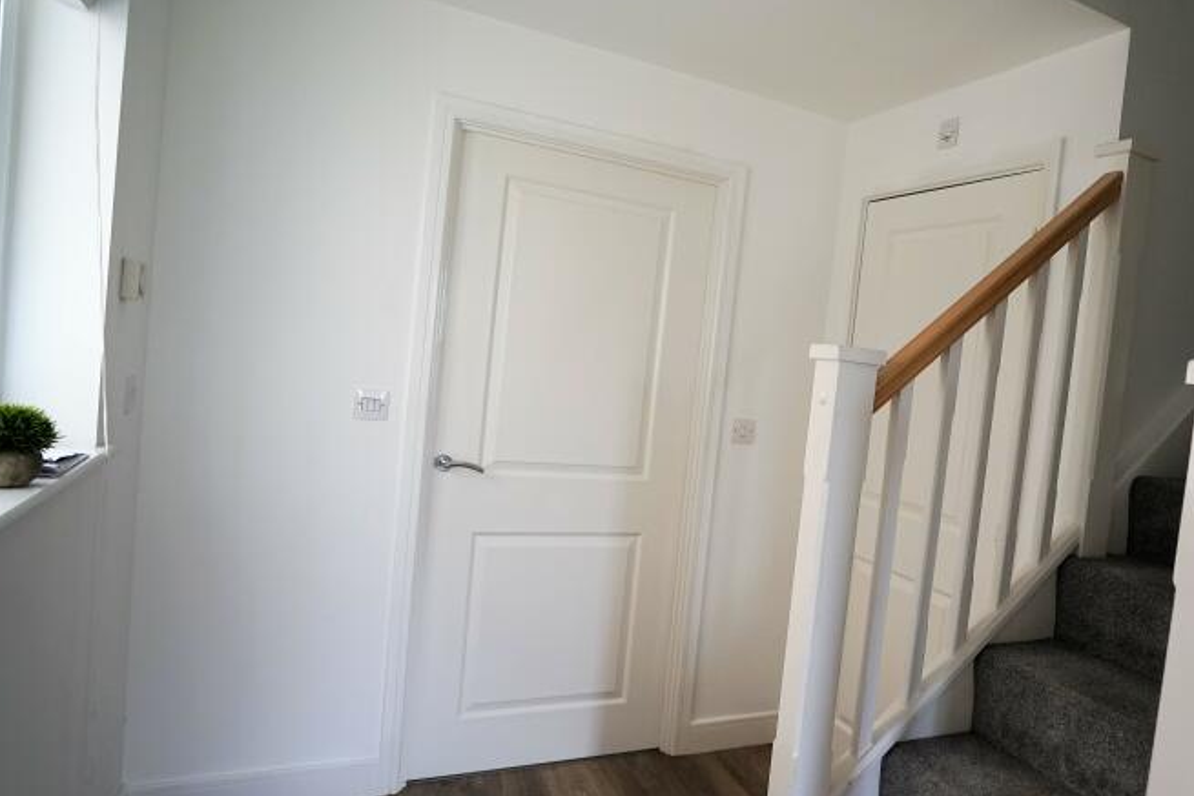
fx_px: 829
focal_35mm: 25
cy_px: 431
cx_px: 846
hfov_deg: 68.3
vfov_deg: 51.3
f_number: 4
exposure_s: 1/60
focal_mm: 16
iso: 640
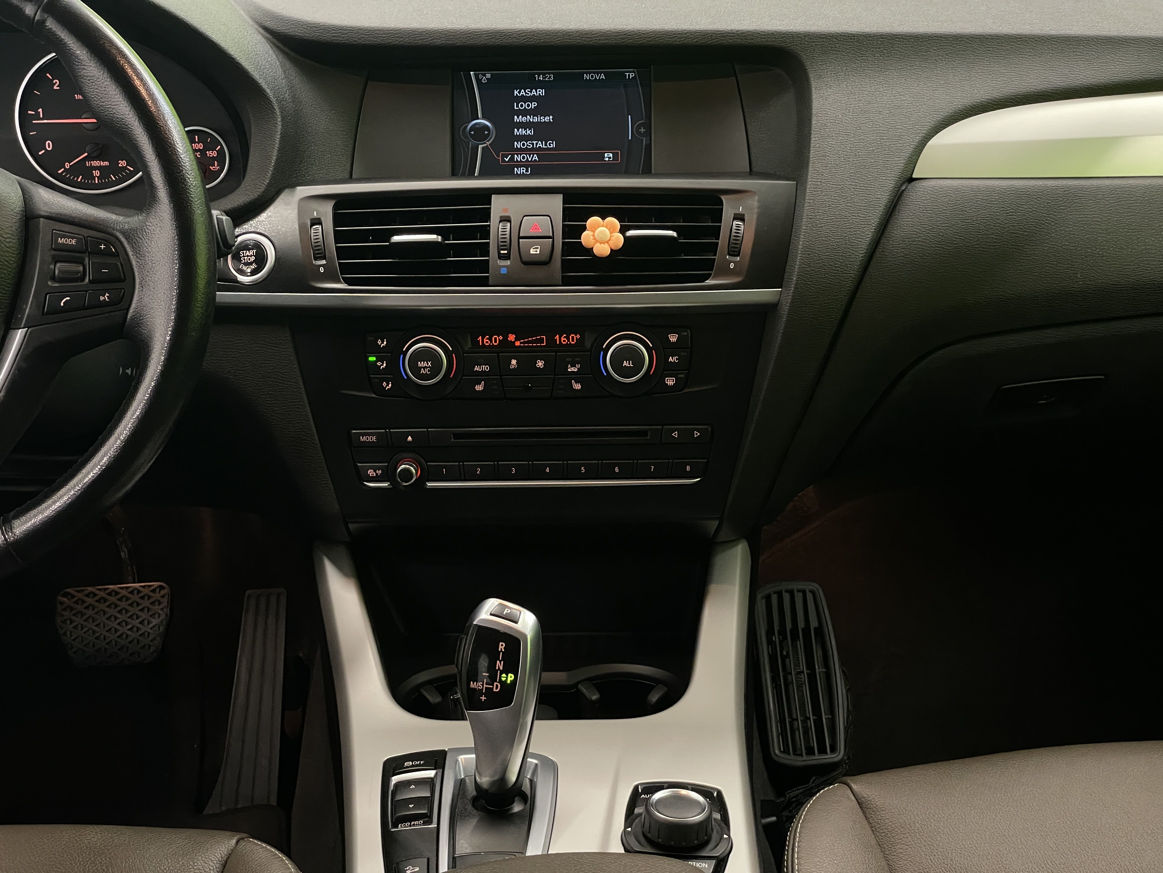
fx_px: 1747
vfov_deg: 28.0
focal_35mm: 52
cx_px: 582
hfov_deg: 36.8
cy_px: 436
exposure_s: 1/50
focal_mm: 6
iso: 400
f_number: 2
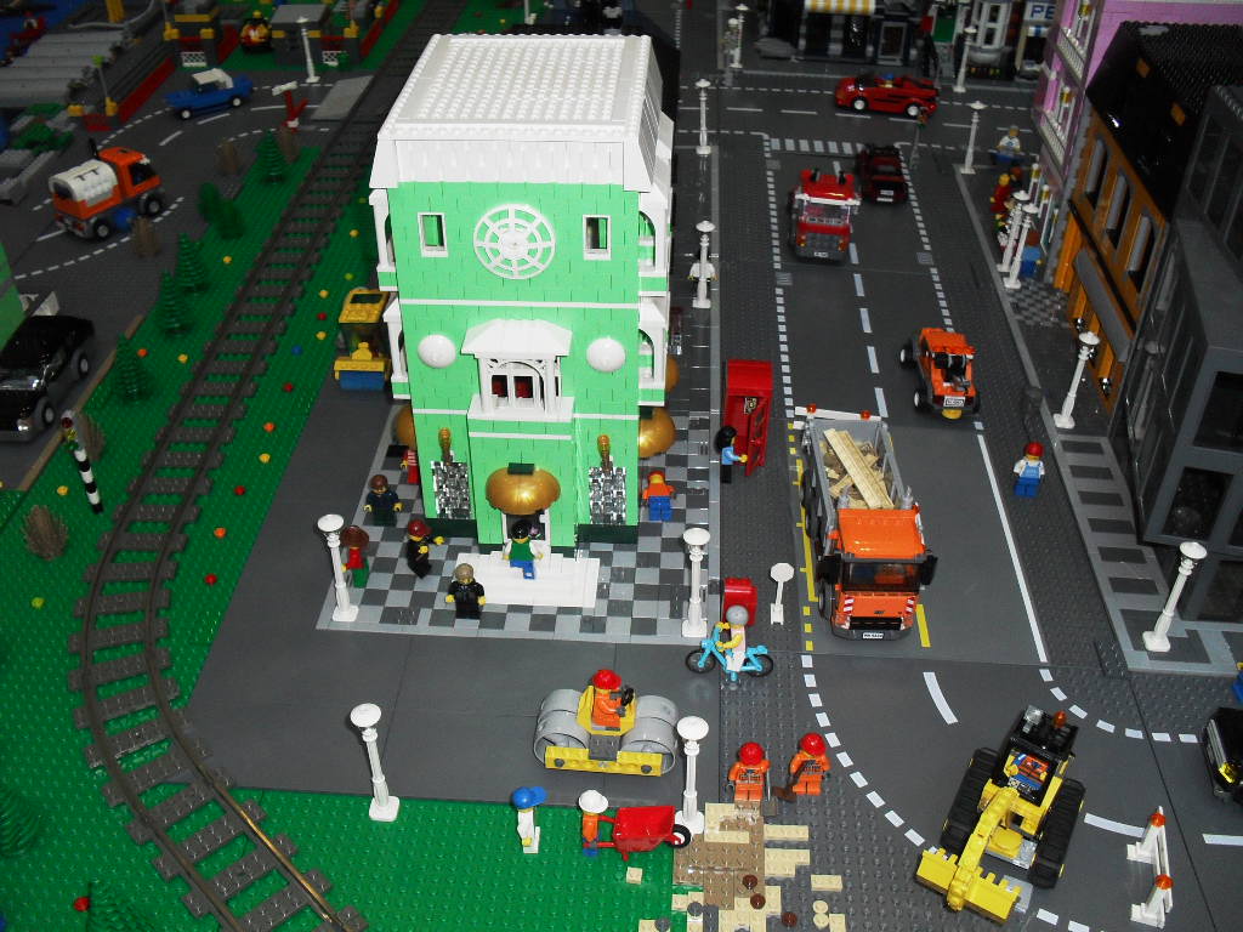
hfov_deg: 52.6
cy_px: 466
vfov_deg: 40.7
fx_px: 1257
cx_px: 622
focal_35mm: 35
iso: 200
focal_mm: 6.3
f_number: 3.2
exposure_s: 1/45
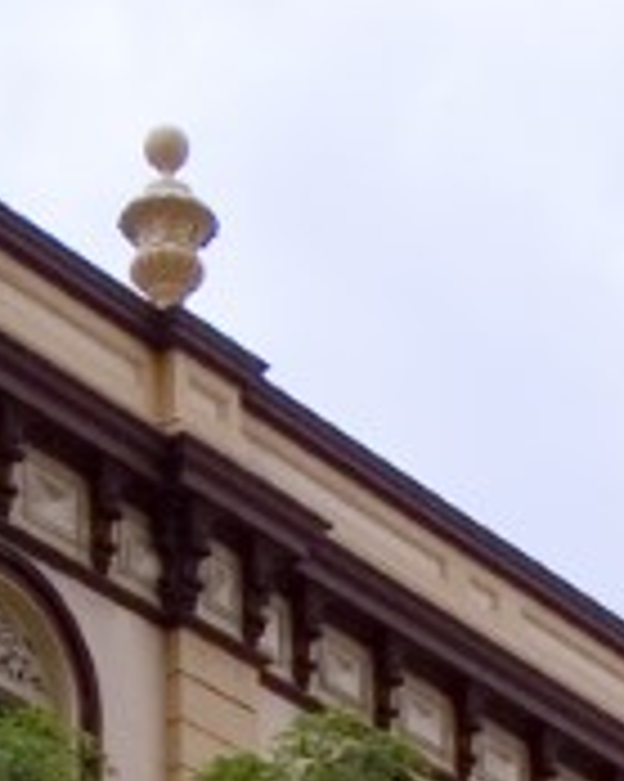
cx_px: 453
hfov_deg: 10.3
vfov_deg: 12.0
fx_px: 3443
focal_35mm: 149
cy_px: 1347
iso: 100
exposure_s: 4
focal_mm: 12
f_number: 11
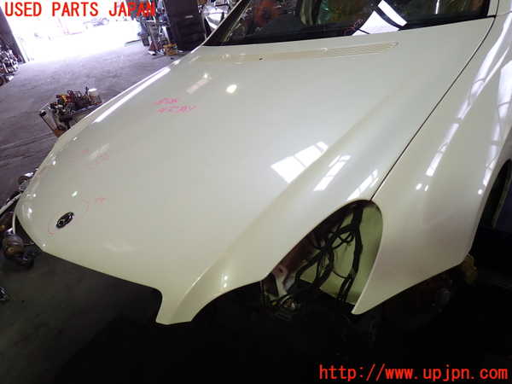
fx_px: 370
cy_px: 192
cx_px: 256
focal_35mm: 25
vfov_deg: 54.9
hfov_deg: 69.4
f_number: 2
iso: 125
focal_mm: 4.5
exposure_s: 1/60
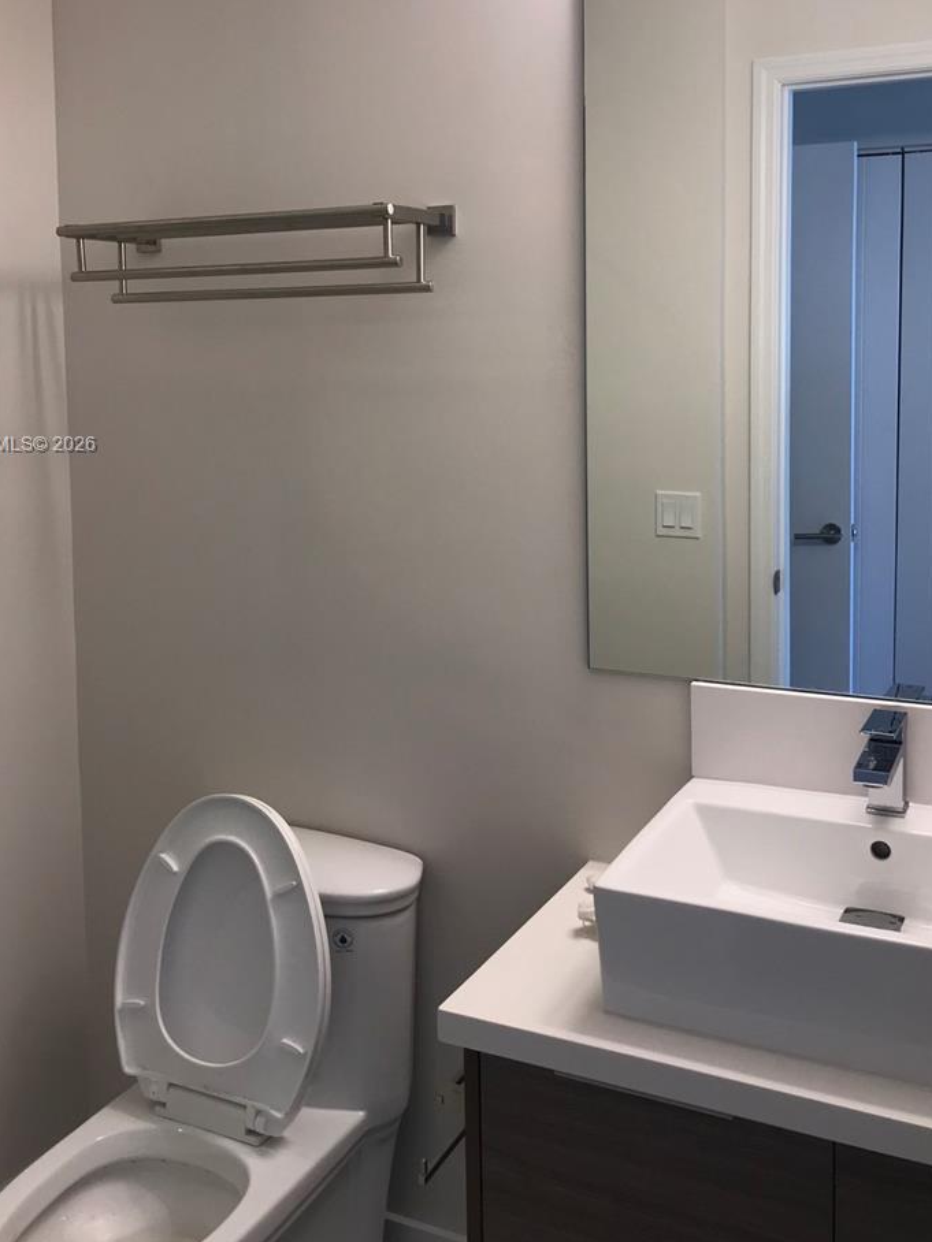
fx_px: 1328
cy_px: 446
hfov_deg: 38.7
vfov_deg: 49.5
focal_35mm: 37
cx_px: 458
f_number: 1.8
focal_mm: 3.99
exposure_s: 1/60
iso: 25
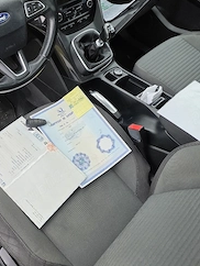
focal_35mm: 38
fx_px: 292
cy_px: 108
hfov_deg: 37.6
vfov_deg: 48.7
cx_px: 76
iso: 32
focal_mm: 6.3
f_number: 1.7
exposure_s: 1/182
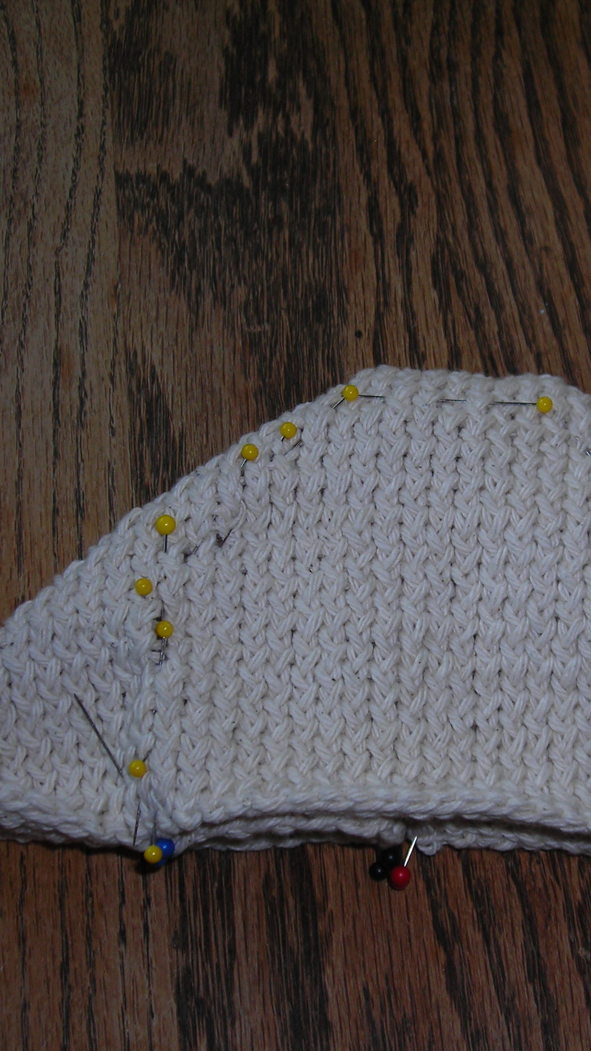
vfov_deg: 37.2
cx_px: 439
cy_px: 526
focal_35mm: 56
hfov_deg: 21.3
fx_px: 1560
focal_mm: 6.3
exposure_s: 1/60.1
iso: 50
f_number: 3.2
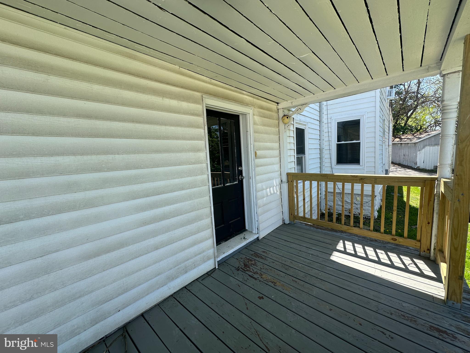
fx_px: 190
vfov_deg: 85.7
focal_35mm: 14
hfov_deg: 102.1
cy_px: 176
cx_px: 235
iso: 40
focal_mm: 2.22
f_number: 2.2
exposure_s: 1/430
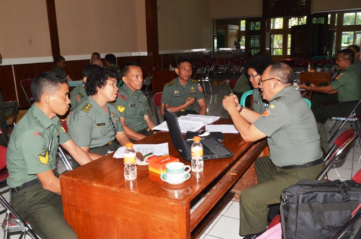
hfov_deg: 59.6
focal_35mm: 32
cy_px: 120
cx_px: 180
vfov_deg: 41.5
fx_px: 315
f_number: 10
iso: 800
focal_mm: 21
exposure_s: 1/80
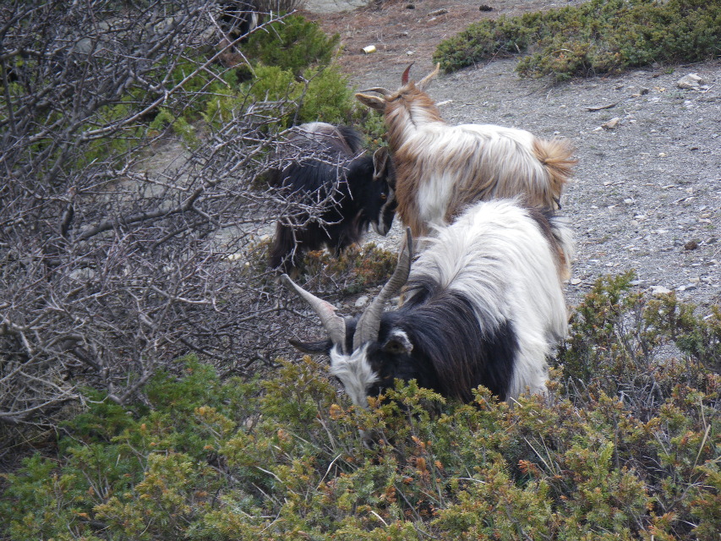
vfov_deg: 19.1
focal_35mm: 77
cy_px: 270
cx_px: 360
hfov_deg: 25.3
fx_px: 1604
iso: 50
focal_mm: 13.7
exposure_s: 1/125
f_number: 4.8
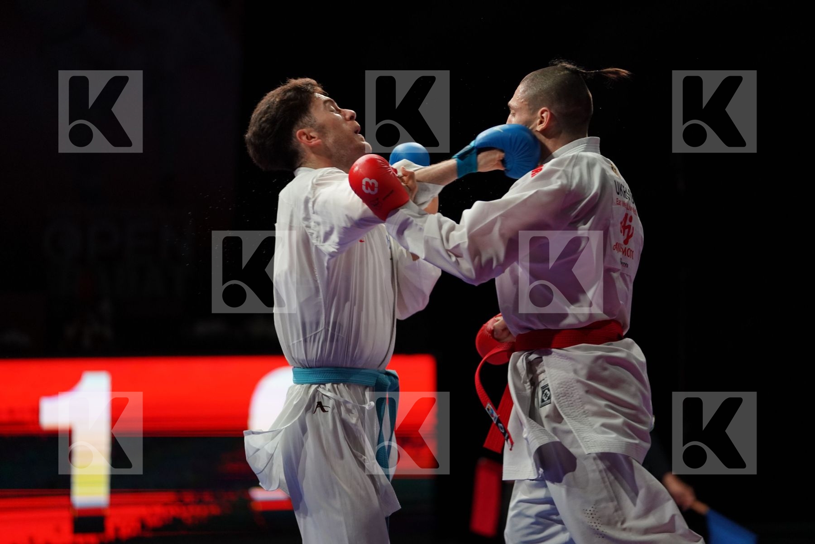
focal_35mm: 155
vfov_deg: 8.9
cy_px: 272
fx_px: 3509
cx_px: 408
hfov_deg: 13.2
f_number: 2.8
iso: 2500
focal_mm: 155
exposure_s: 1/1000
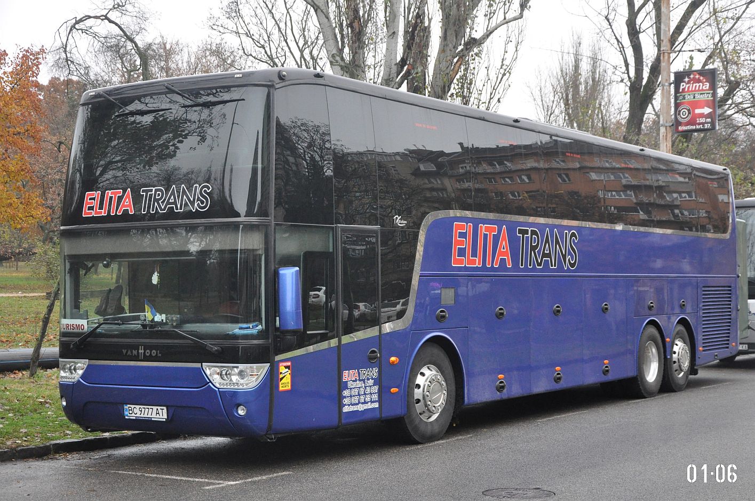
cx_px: 378
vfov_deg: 22.6
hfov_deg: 33.4
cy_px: 250
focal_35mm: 60
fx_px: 1257
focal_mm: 40
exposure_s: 1/250
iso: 1600
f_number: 4.5
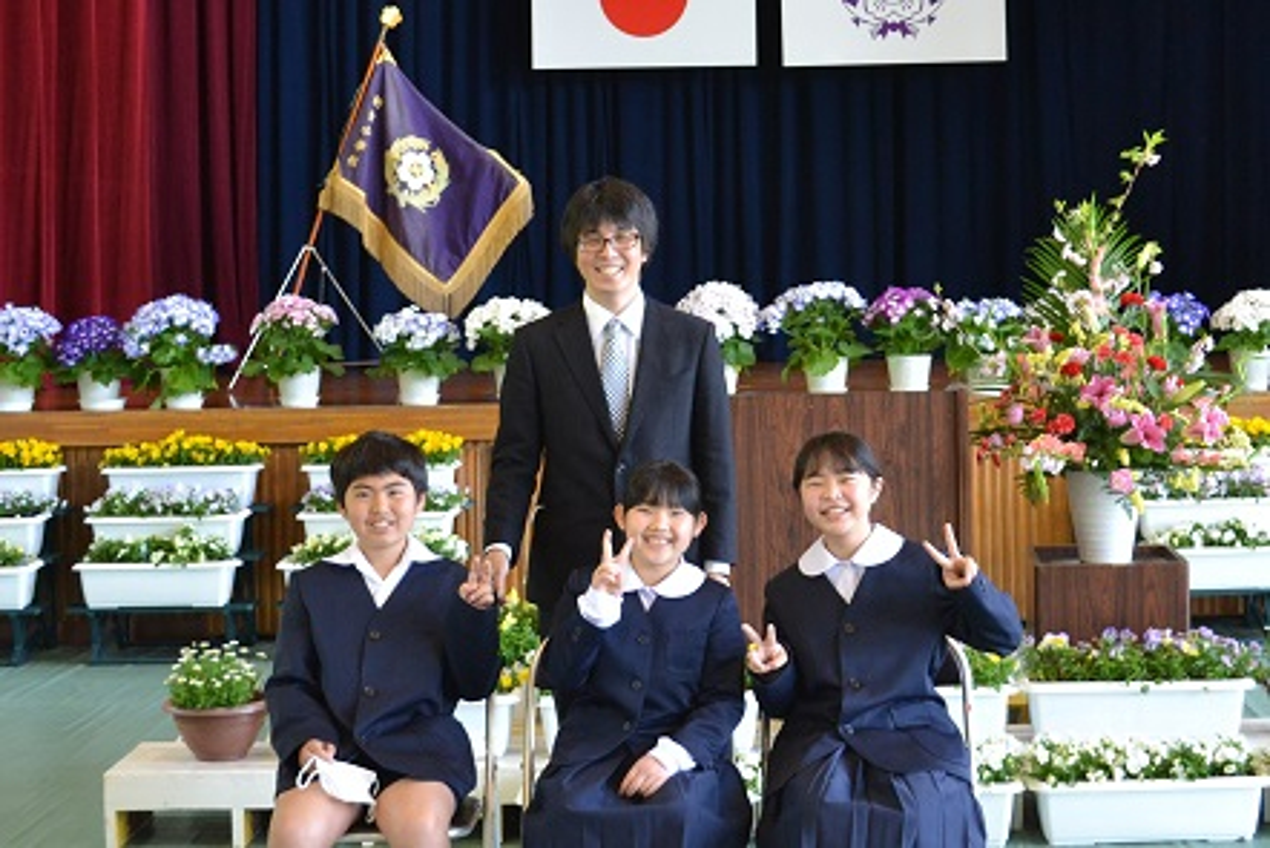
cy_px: 424
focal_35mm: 39
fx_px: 1376
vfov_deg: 34.2
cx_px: 635
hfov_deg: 49.5
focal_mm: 26
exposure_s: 1/60
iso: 1100
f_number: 4.2
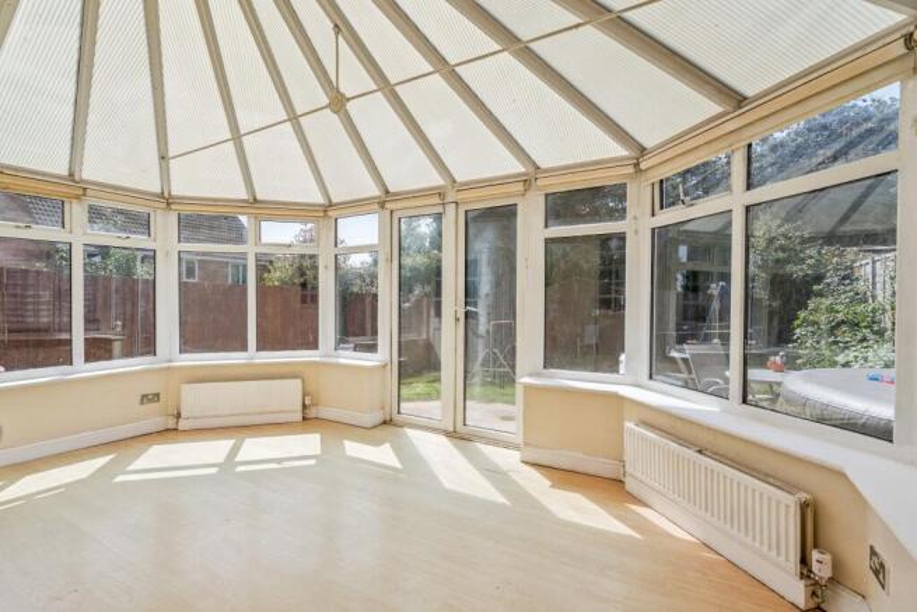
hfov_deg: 96.7
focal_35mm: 16
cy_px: 306
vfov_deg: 73.8
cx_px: 458
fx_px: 408
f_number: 5.6
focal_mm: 16
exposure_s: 1/800
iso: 640
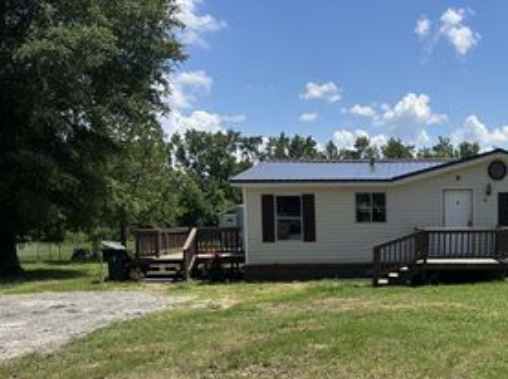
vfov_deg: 30.5
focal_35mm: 47
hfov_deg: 38.4
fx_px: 689
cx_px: 431
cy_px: 257
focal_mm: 5.7
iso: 50
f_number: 1.5
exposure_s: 1/4831
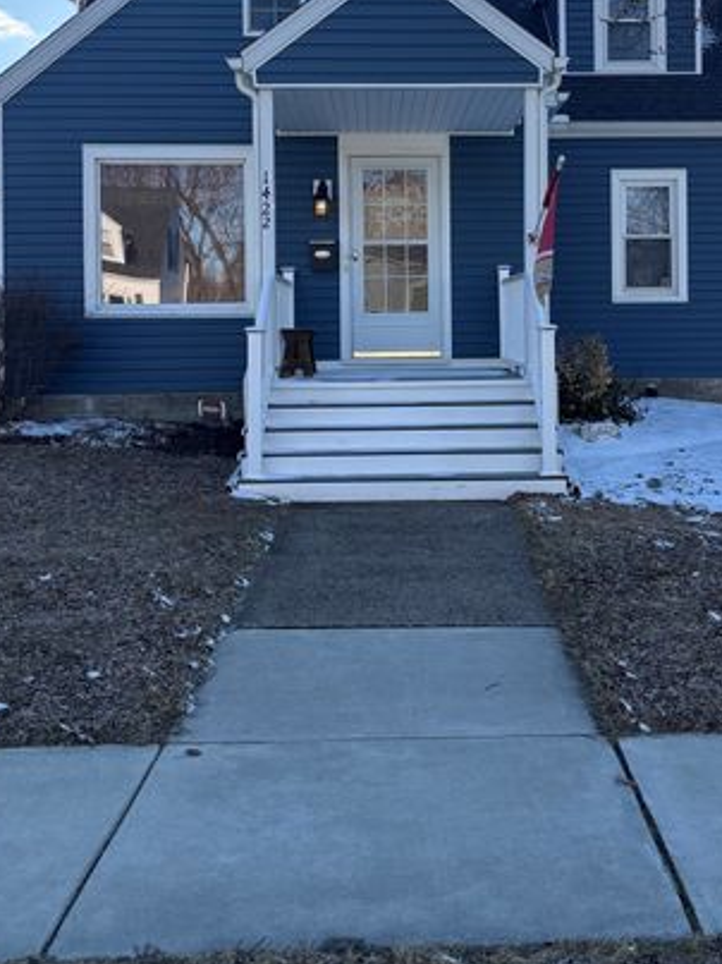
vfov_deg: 43.2
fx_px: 1196
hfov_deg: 33.4
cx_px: 452
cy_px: 315
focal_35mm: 43
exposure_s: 1/2062
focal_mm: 5.96
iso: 50
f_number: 1.6
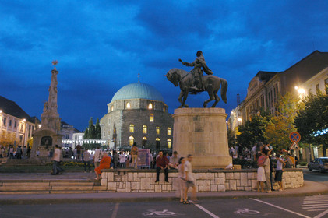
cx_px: 164
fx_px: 328
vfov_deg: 36.8
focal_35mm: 36
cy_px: 109
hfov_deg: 53.2
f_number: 2.8
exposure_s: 1/13
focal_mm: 24
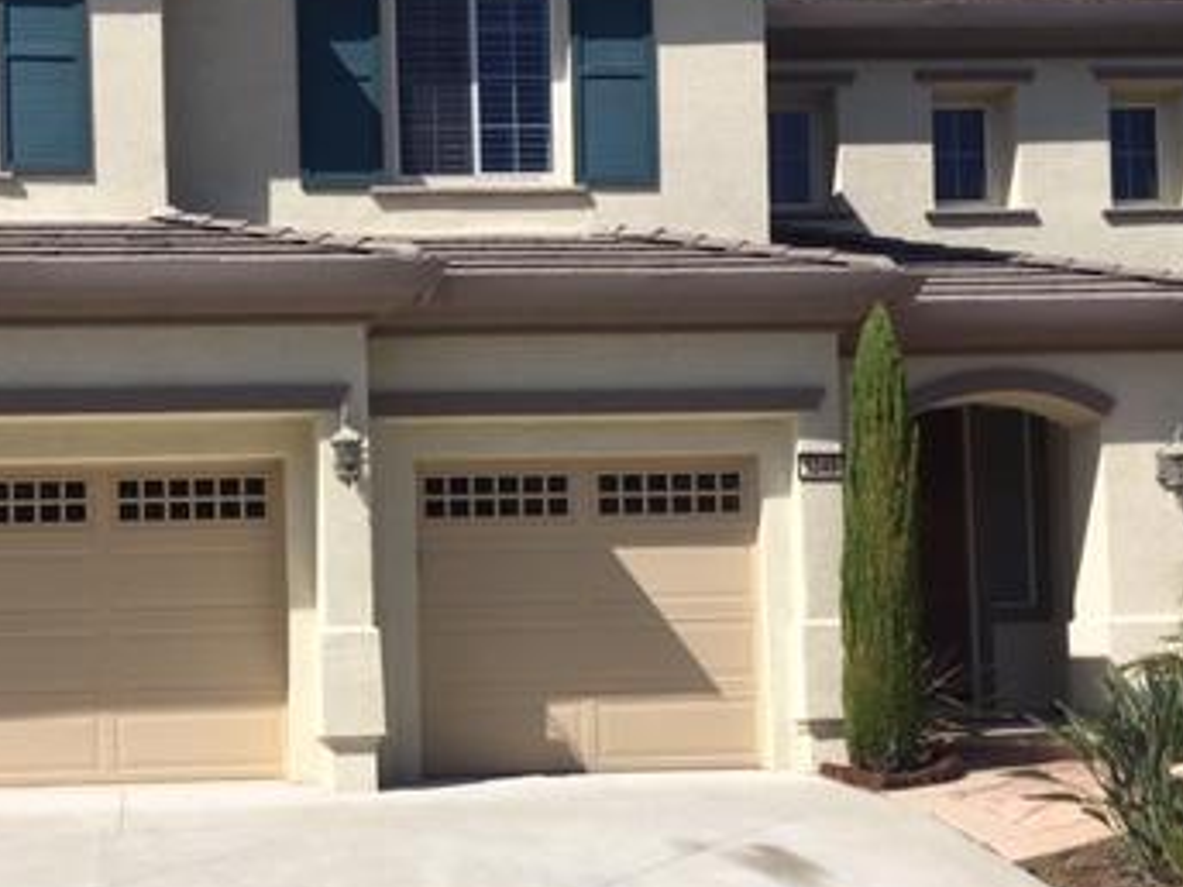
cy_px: 609
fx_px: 1845
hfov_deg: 34.8
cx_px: 303
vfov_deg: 26.8
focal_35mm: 54
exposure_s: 1/2262
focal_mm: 4.15
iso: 25
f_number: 2.2
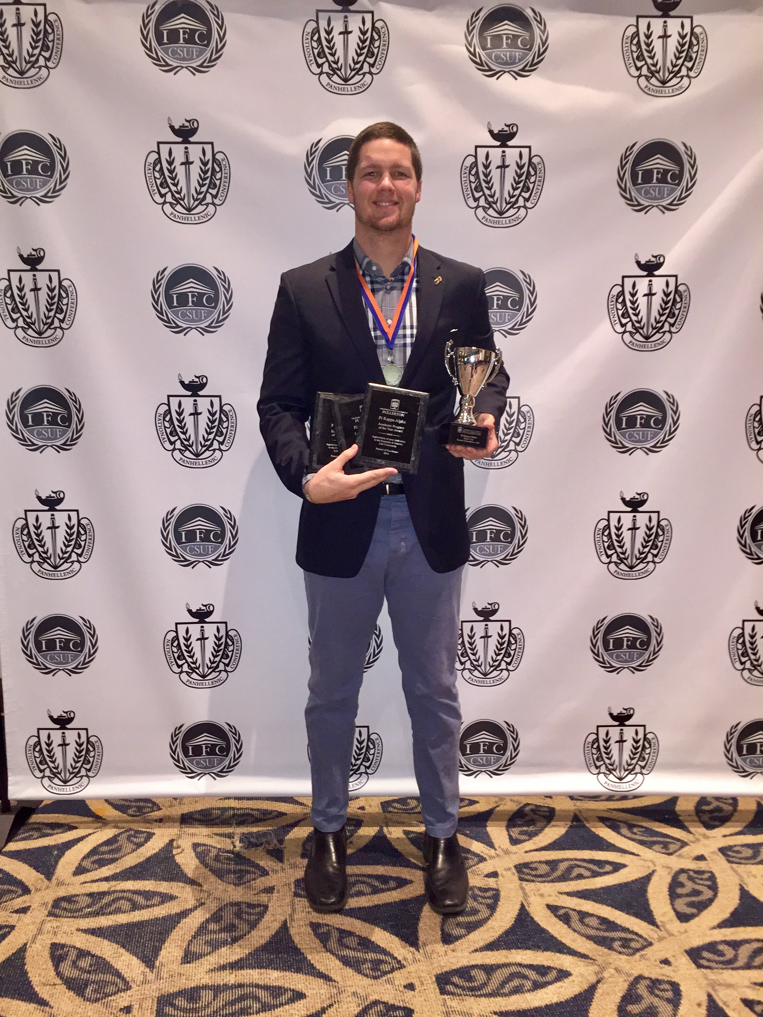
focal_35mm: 29
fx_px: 852
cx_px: 382
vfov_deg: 61.7
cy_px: 508
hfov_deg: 48.2
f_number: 2.2
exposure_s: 1/16
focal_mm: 4.15
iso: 125
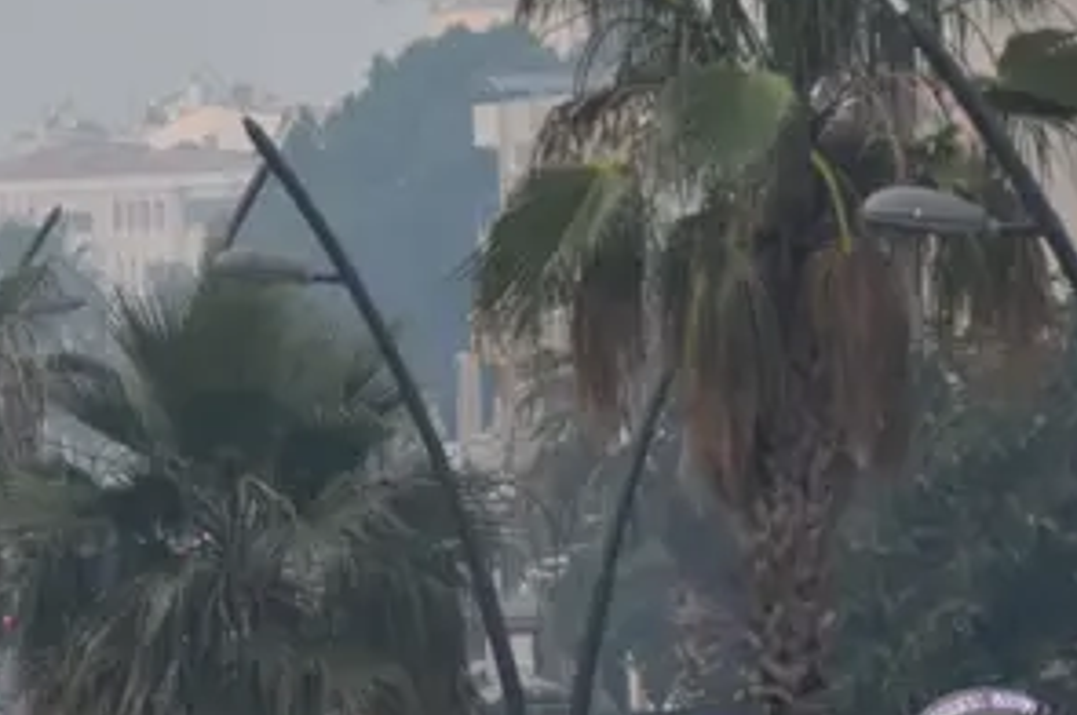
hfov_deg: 4.8
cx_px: 413
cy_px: 751
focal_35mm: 425
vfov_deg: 3.2
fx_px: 12715
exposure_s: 1/160
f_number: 6.3
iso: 800
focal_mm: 95
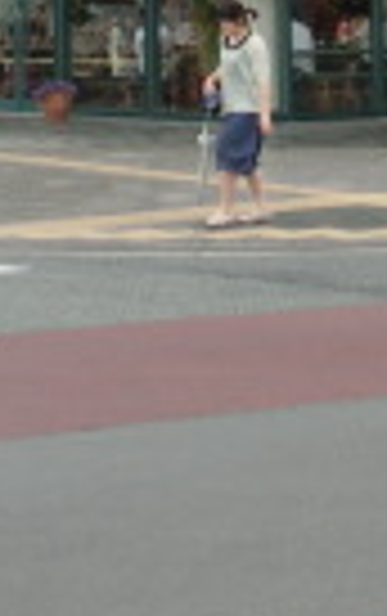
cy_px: -405
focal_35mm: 163
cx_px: 189
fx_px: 2742
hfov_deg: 8.1
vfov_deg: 12.0
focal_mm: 5.93
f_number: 3.7
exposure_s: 1/400
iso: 80
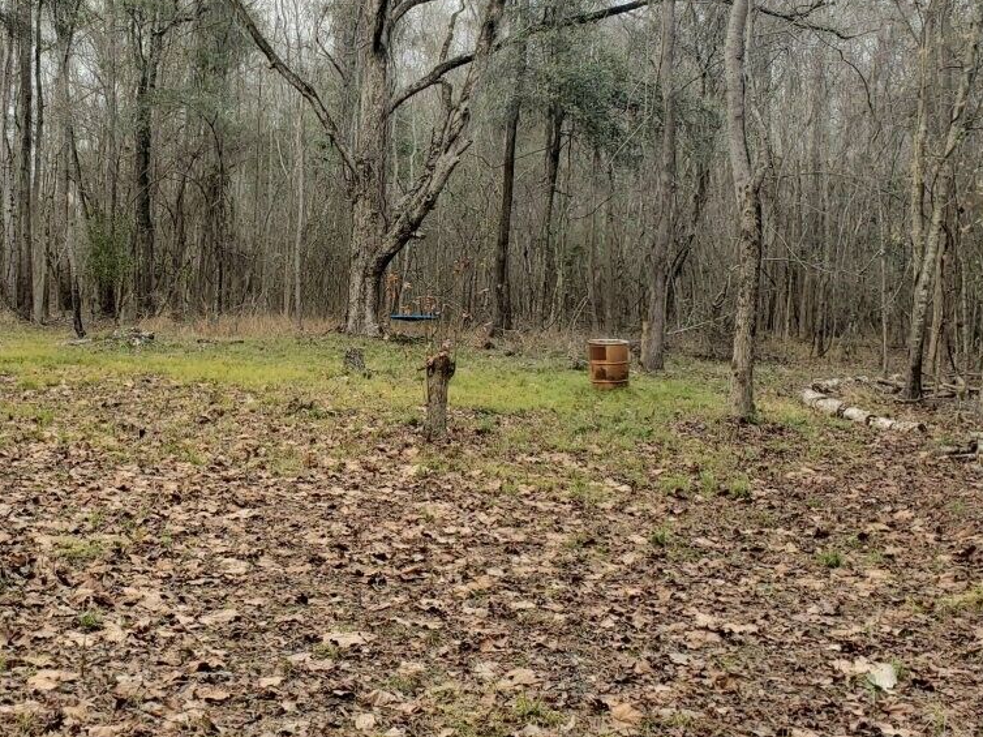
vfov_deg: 31.4
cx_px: 342
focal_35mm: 46
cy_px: 282
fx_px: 1306
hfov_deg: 40.8
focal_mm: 4.3
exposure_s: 1/180
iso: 50
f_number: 2.4
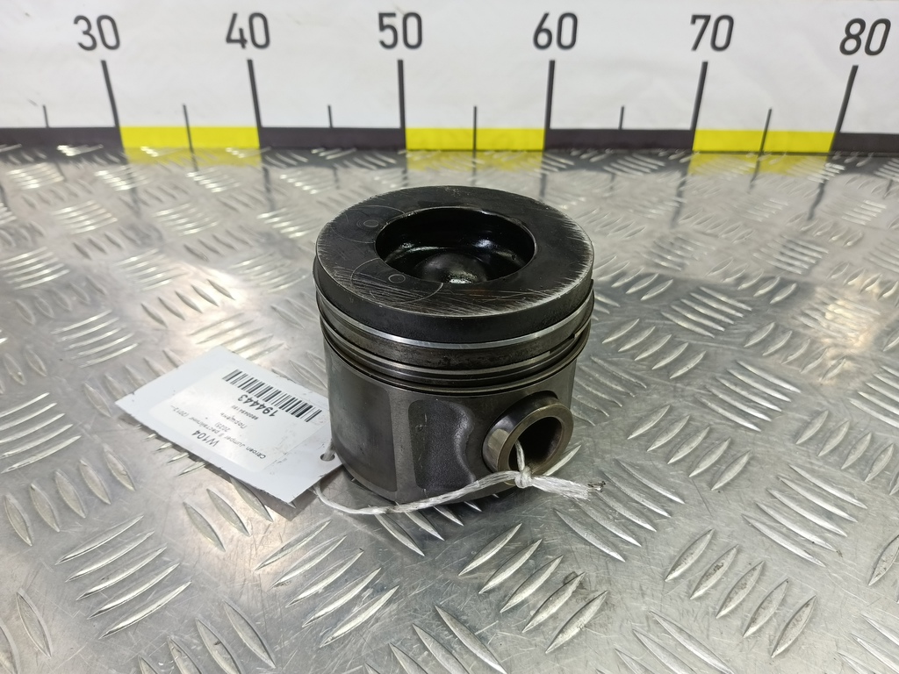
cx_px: 450
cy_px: 337
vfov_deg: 58.9
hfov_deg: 73.9
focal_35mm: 23
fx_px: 597
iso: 140
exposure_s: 1/50
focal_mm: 4.11
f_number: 1.6
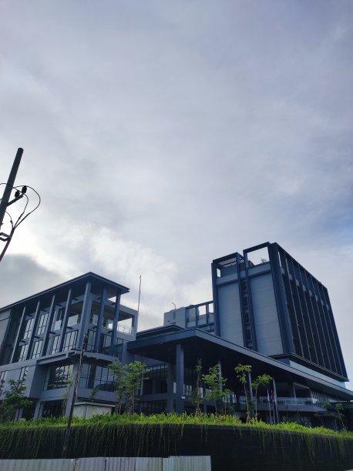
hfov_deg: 74.7
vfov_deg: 91.1
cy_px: 236
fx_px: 231
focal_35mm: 17
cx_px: 176
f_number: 1.79
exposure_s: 1/1320
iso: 50
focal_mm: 4.74
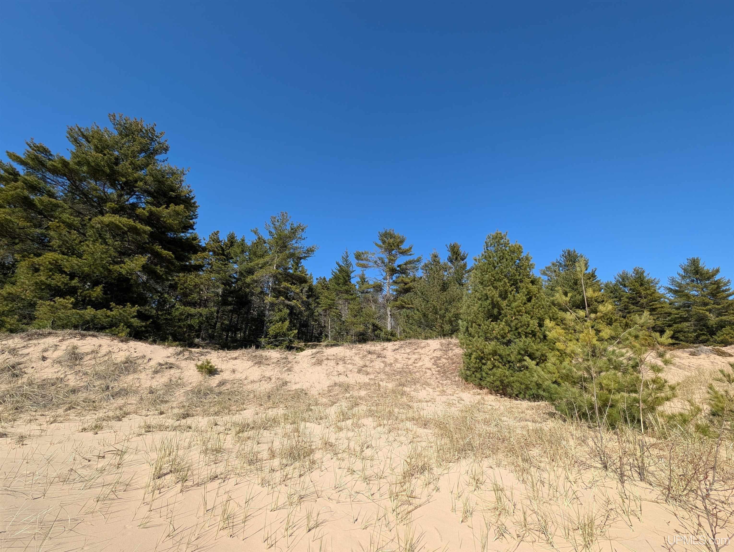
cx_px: 367
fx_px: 255
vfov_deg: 94.6
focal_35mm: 12
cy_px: 276
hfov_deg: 110.5
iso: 40
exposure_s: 1/1555
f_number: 1.95
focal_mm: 2.23
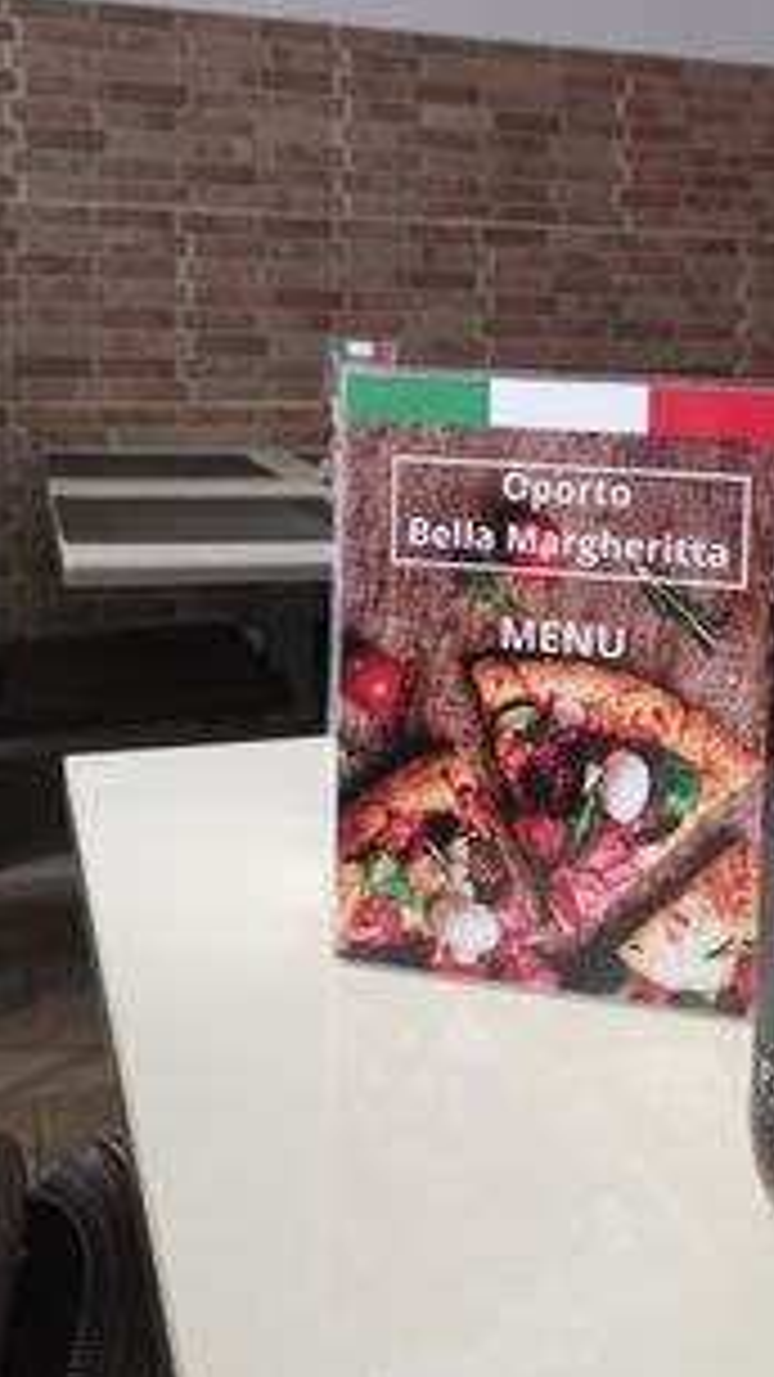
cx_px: 608
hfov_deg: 28.4
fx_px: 1497
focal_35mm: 41
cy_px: 486
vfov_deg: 48.8
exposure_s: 1/33.3
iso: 640
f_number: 1.8
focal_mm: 5.58
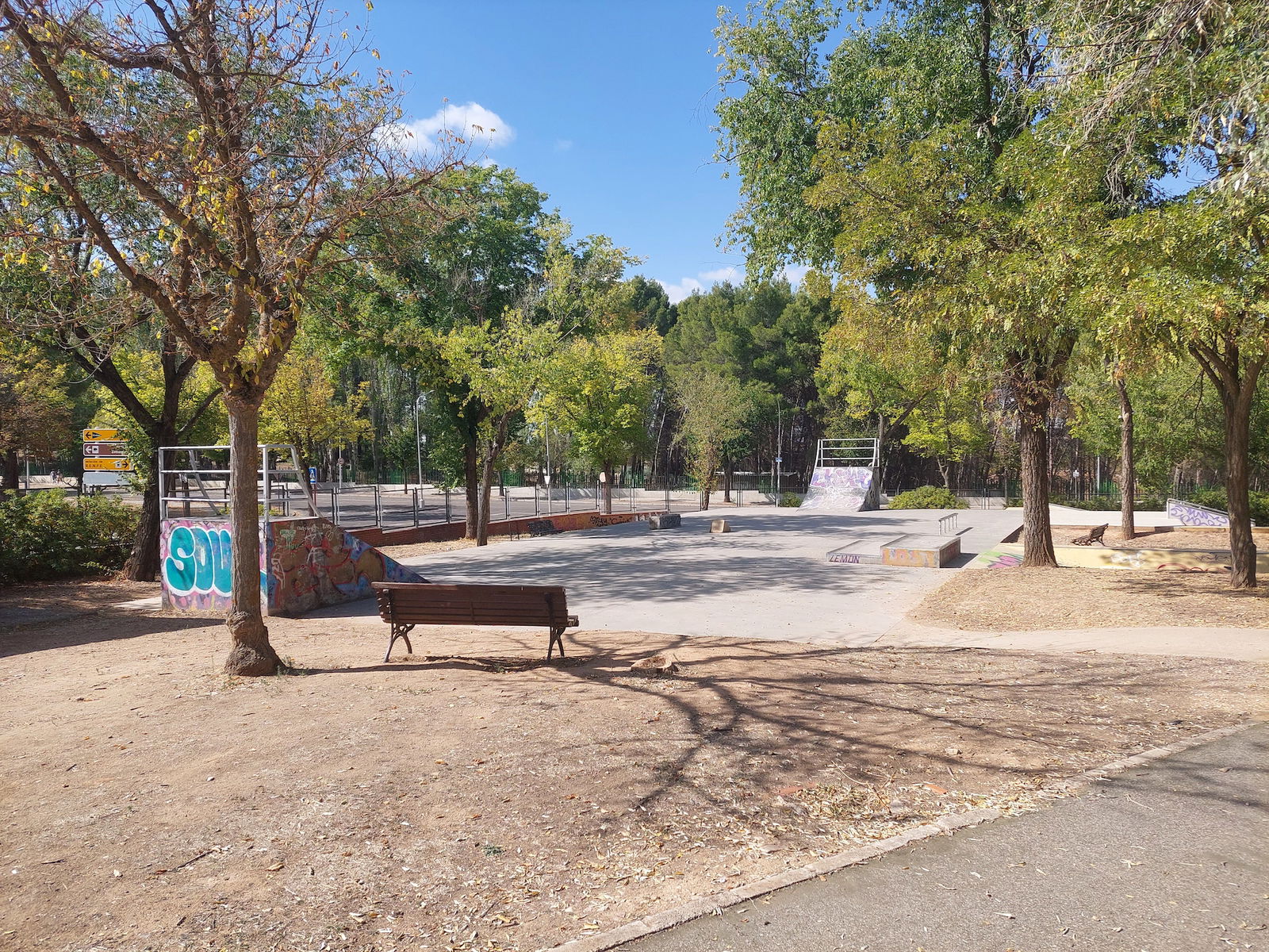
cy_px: 476
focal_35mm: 25
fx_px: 916
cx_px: 634
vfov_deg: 54.9
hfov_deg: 69.4
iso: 40
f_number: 1.8
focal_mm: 5.23
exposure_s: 1/1244
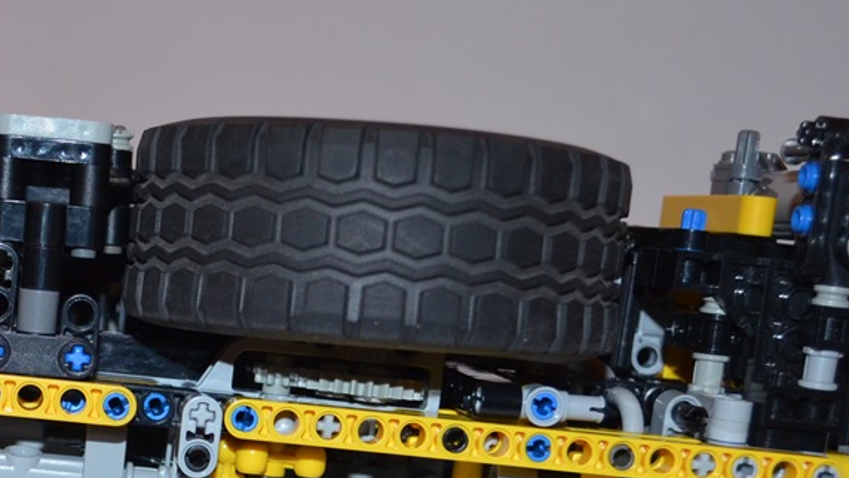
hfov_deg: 23.8
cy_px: 577
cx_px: 88
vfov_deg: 13.5
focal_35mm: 87
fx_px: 1959
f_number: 4.2
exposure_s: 1/60
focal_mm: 26
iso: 1000
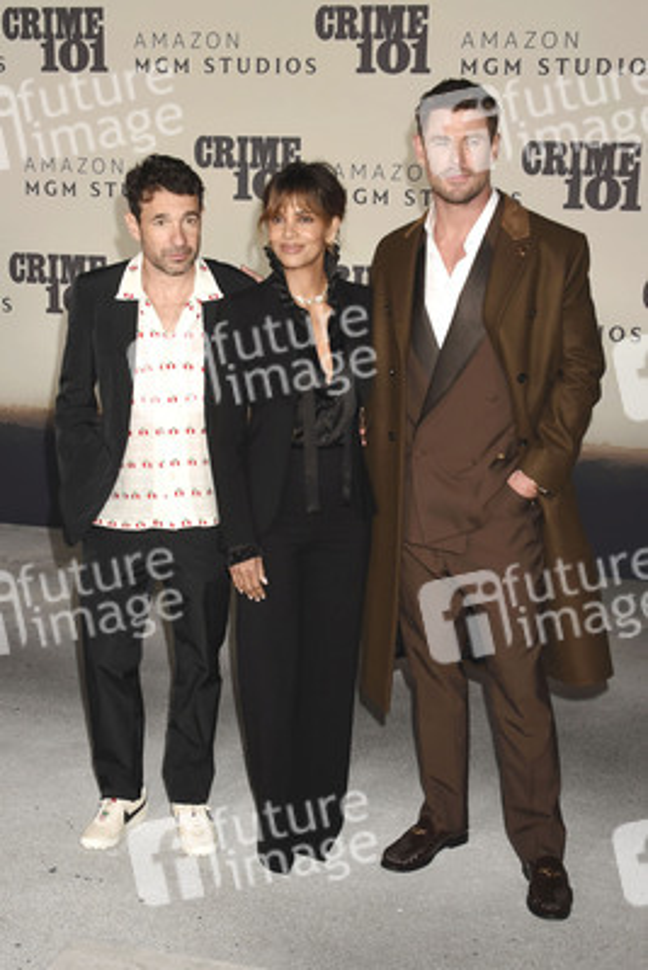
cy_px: 485
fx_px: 1025
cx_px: 324
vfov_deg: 50.7
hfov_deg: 35.1
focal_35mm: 38
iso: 1000
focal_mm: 38
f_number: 7.1
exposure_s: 1/160
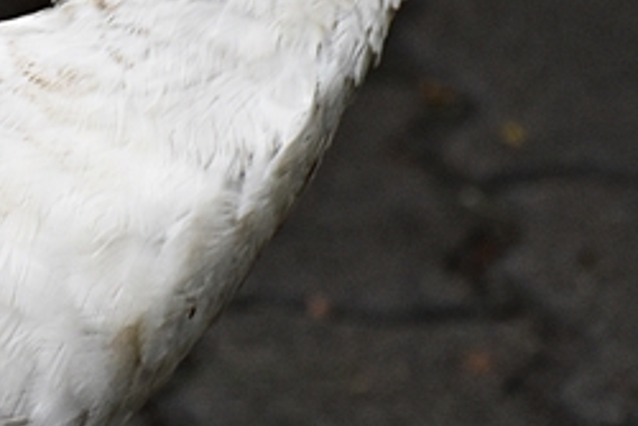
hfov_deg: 2.4
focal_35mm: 860
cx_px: 46
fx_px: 15249
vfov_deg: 1.6
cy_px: 65
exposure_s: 1/500
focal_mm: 140
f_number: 5.6
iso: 1250
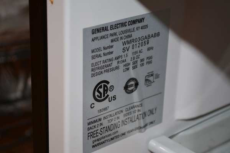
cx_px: 115
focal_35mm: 82
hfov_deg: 24.6
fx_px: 527
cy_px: 76
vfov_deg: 16.6
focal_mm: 55
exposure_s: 1/60
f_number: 5.6
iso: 500
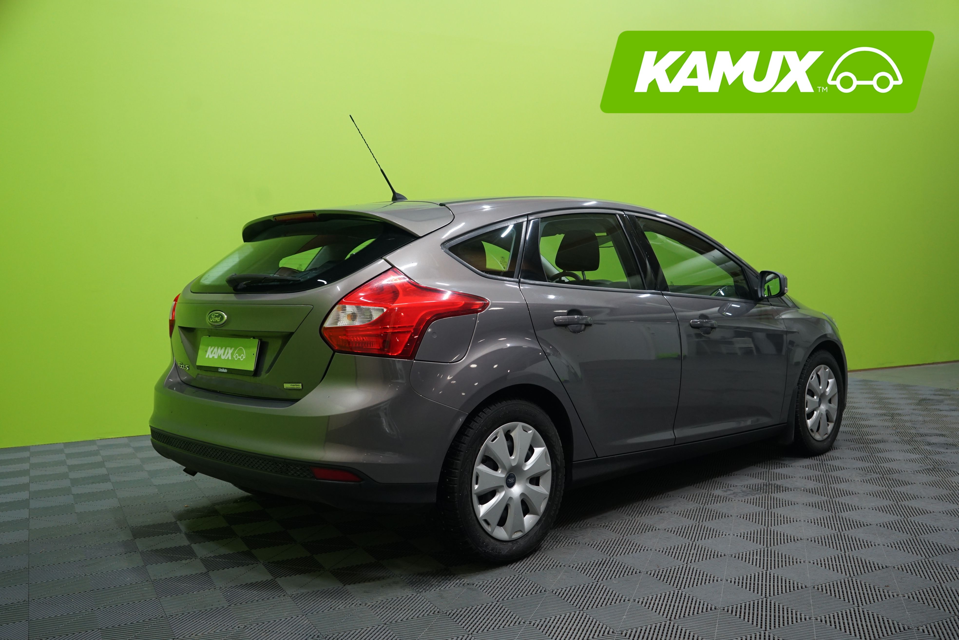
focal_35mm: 33
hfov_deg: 57.2
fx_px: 879
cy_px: 320
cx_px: 480
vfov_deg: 40.0
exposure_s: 1/20
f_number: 5
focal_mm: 33
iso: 1000
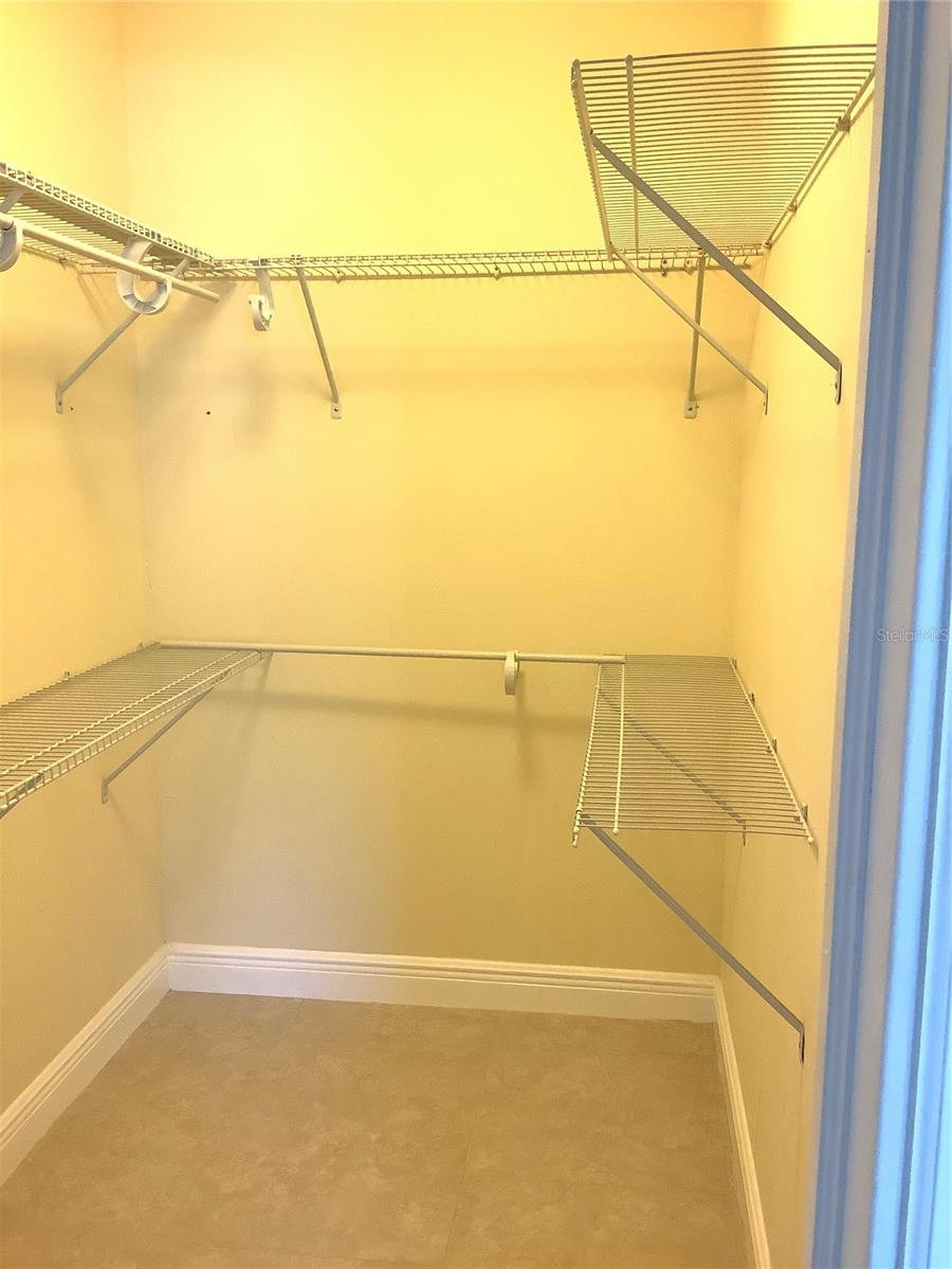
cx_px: 476
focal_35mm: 31
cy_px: 634
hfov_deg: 45.4
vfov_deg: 58.4
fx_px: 1137
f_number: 2.4
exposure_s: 1/60
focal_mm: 3.3
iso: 200
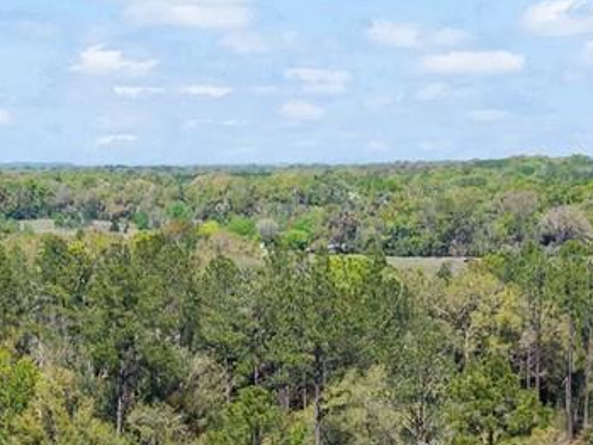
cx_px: 342
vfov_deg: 12.9
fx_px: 1885
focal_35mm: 110
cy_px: 606
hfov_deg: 17.9
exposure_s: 1/3000
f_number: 1.8
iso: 120
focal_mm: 8.67
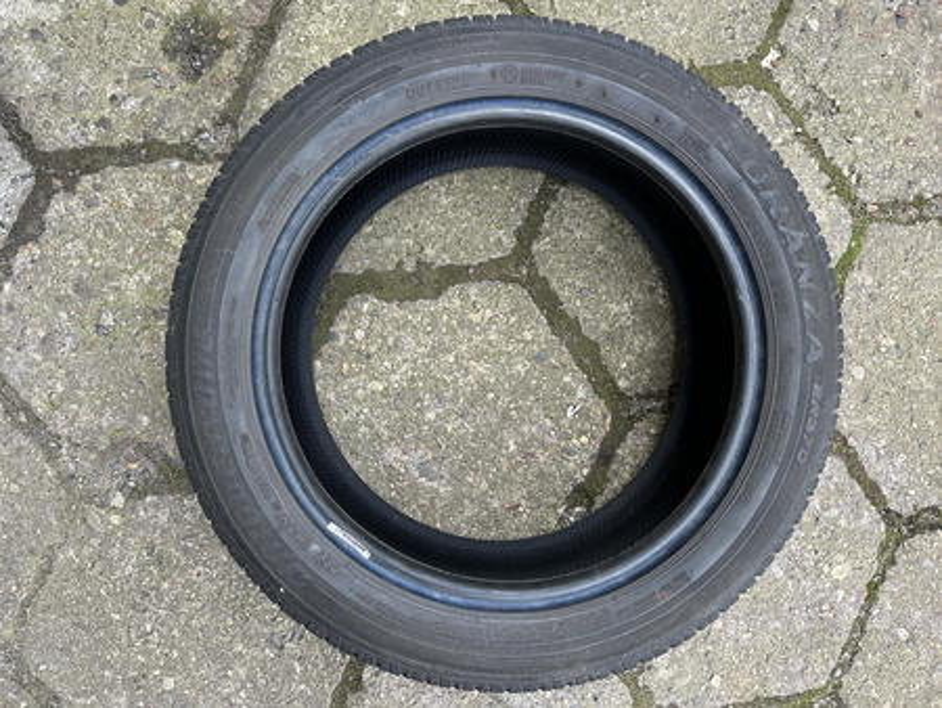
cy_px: 354
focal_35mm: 24
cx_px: 471
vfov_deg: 56.9
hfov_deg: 71.6
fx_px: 653
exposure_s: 1/121
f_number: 1.78
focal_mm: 6.86
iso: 64
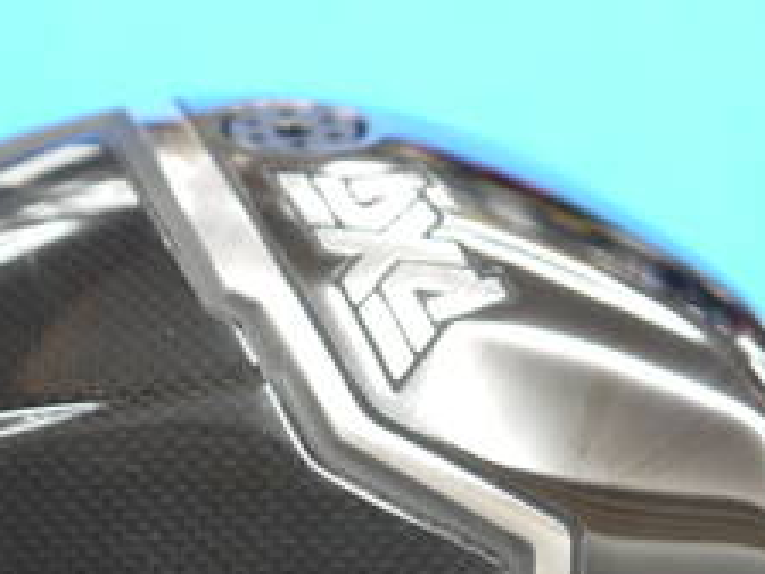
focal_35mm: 97
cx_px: 263
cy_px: 707
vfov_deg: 14.7
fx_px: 2144
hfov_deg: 20.2
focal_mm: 17
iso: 640
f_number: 4
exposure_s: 1/60
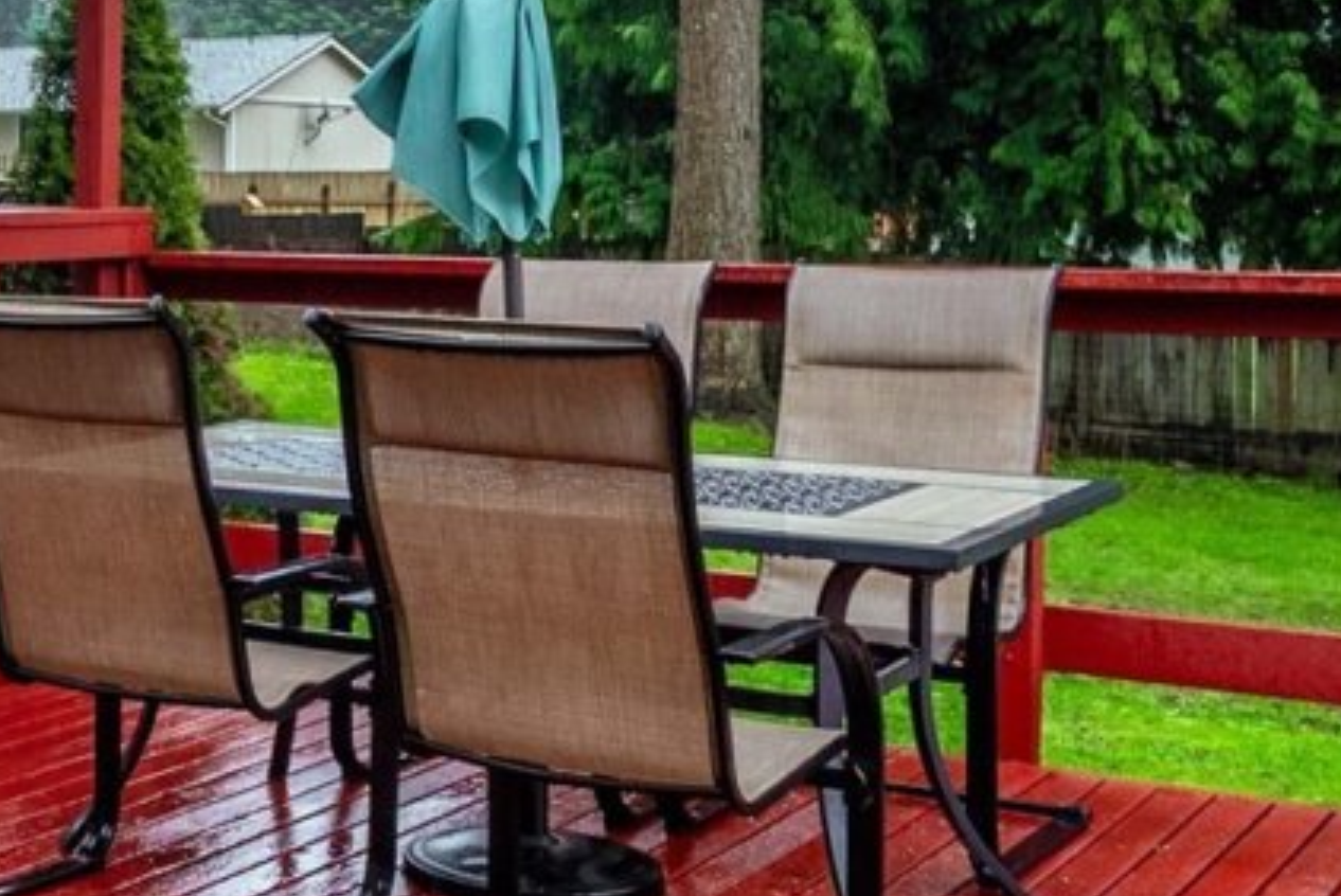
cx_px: -232
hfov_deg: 28.2
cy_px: 297
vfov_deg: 21.5
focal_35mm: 63
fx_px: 2348
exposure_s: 1/30
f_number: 7.1
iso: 640
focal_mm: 19
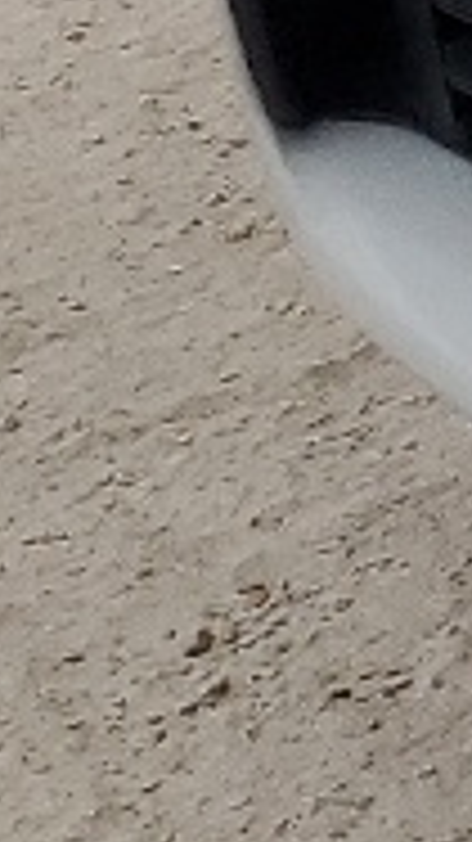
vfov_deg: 8.2
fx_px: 5392
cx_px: 3434
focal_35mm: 242
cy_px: -1157
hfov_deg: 3.7
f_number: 1.5
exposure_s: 1/5000
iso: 50
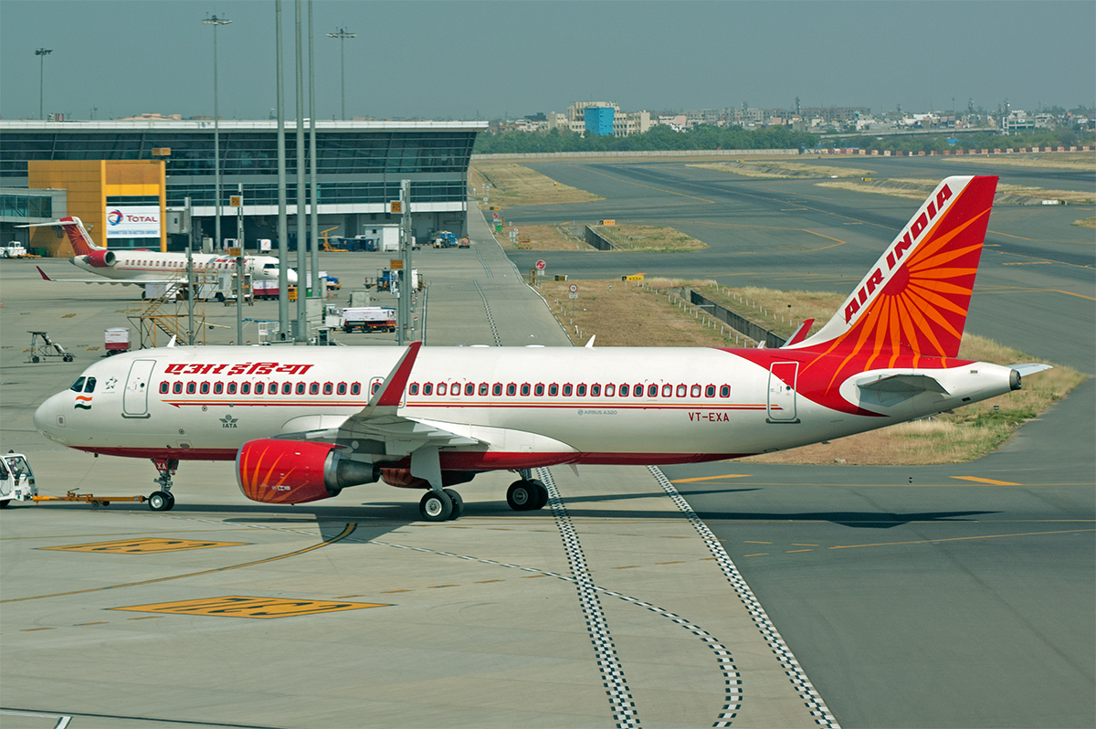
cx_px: 548
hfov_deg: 11.8
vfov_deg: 7.9
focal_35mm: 174
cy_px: 364
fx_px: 5293
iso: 320
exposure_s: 1/500
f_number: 7.1
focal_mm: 116
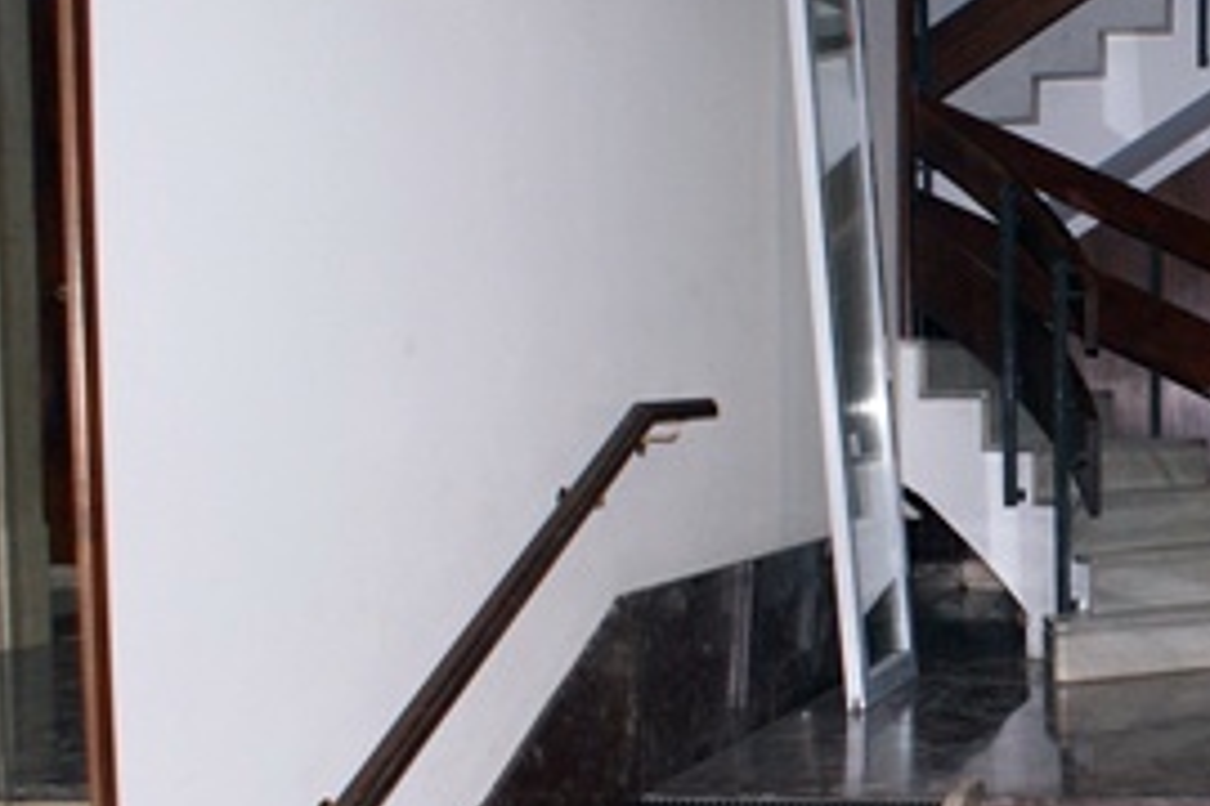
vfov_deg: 21.1
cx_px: 1385
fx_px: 2151
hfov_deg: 28.1
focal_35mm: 64
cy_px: 564
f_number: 5.6
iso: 400
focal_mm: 18
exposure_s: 1/60
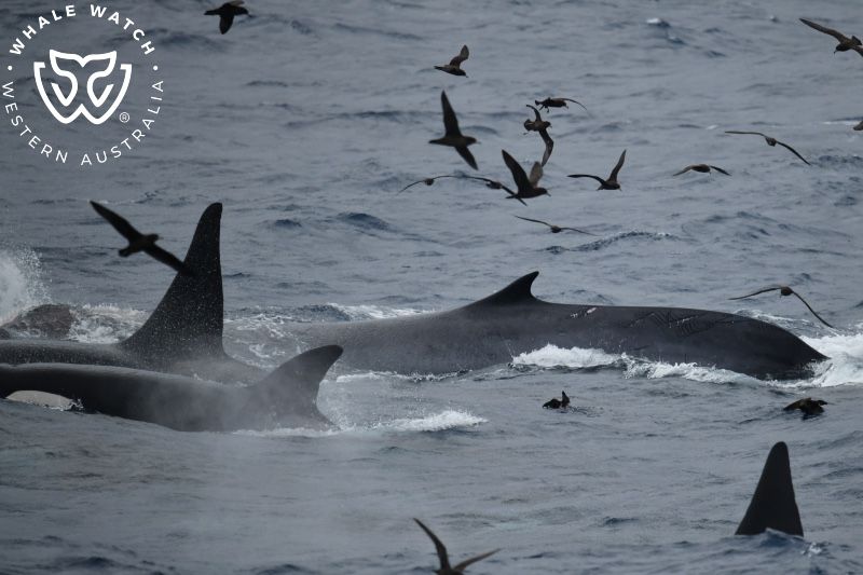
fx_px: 14379
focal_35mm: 600
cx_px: 432
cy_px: 288
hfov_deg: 3.4
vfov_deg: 2.3
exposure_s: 1/8000
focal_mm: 600
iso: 1000
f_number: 6.3
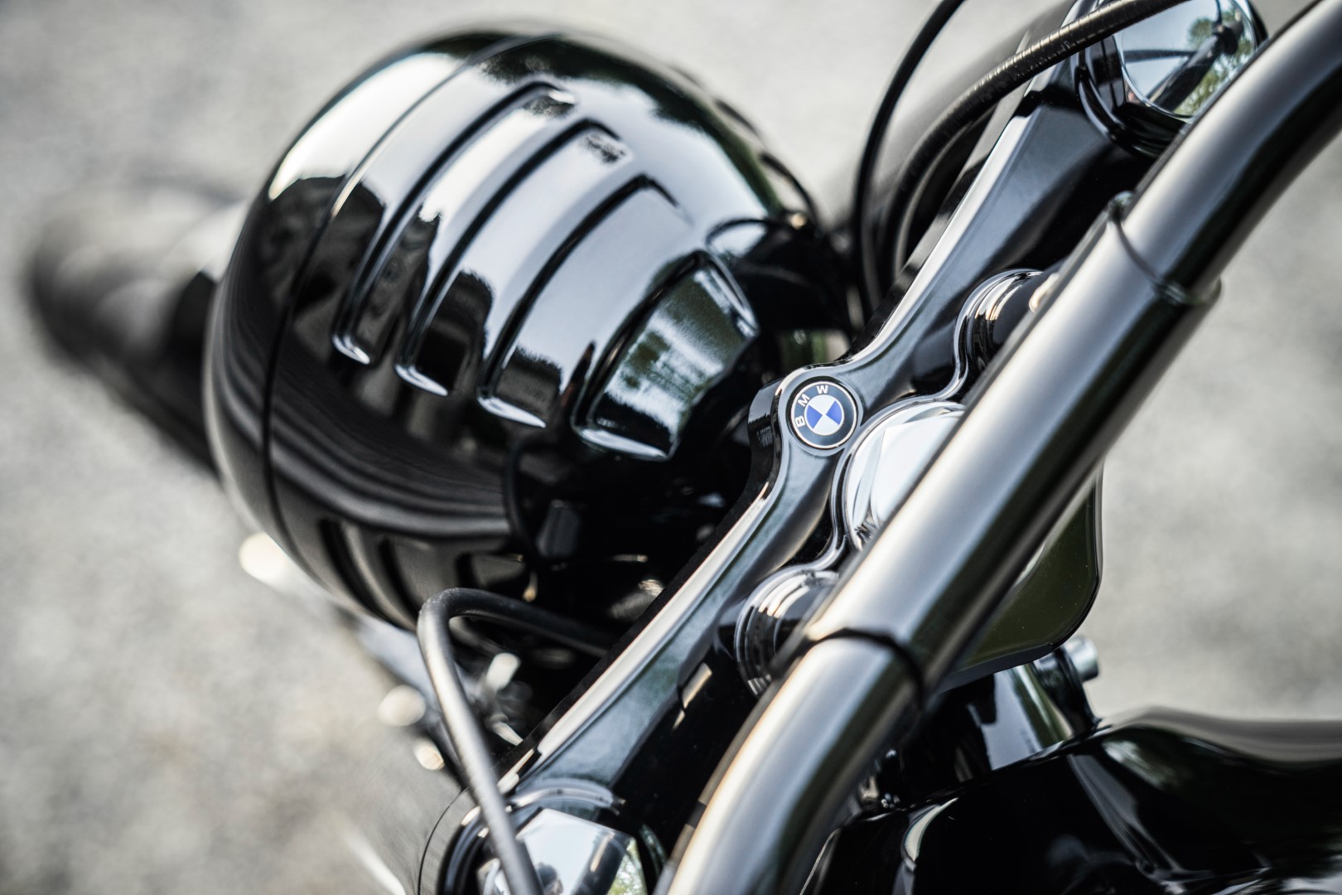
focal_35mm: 54
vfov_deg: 25.1
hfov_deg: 36.9
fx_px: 2013
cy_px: 448
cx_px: 671
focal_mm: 54
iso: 250
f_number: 2.8
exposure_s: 1/60
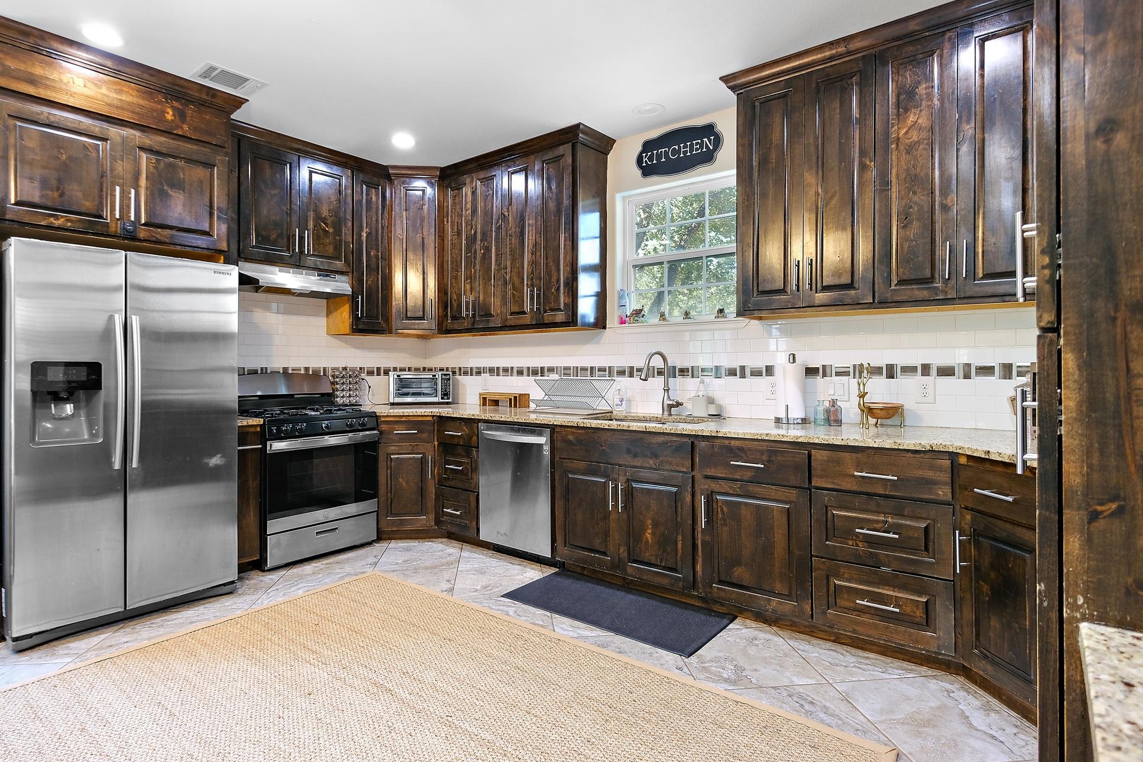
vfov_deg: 67.4
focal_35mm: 18
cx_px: 553
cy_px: 388
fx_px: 572
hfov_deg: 90.0
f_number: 4
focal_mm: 11
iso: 640
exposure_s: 1/3
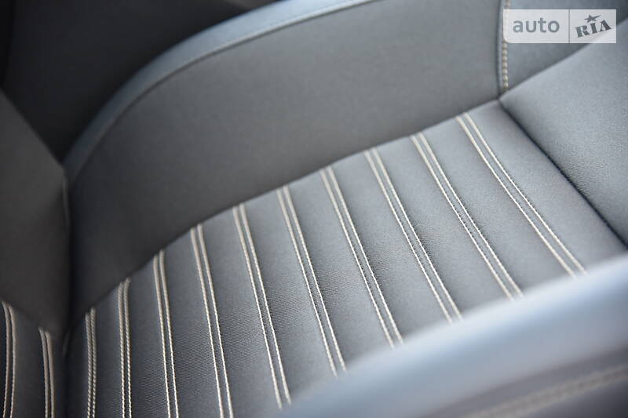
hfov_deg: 24.8
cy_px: 209
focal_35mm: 82
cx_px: 314
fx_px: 1430
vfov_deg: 16.6
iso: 1100
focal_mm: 82
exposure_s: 1/125
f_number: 4
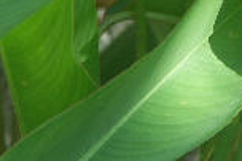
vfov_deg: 1.9
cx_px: 295
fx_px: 4888
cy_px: -142
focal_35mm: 728
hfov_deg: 2.8
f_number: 3.5
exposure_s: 1/160
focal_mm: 50.48
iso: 100
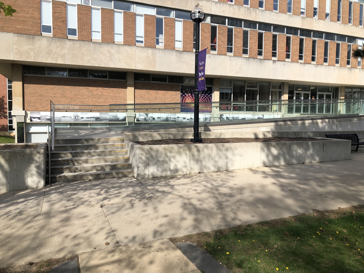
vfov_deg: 49.7
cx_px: 182
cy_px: 136
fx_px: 294
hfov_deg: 63.4
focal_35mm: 28
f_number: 1.8
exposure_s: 1/1715
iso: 20
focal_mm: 3.99
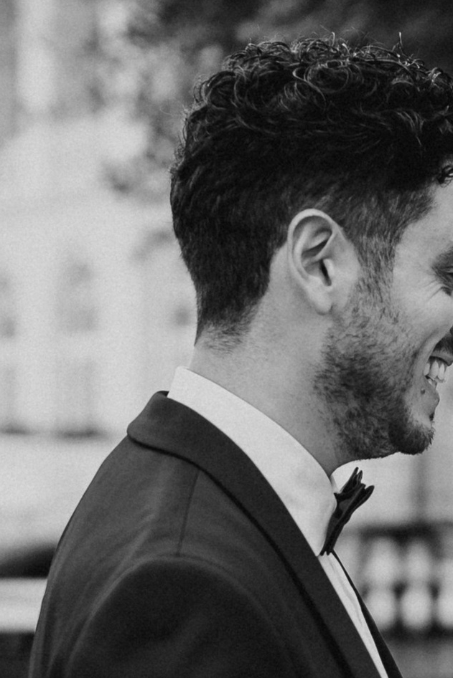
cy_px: 440
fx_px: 2679
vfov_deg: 14.4
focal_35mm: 142
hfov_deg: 9.3
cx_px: 746
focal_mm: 35
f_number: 1.4
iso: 100
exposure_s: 1/125
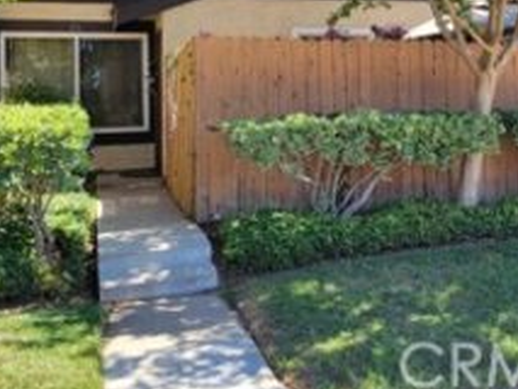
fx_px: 659
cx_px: 305
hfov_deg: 42.8
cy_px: 73
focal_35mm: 44
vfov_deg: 32.0
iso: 40
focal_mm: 5.4
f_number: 1.8
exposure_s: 1/393
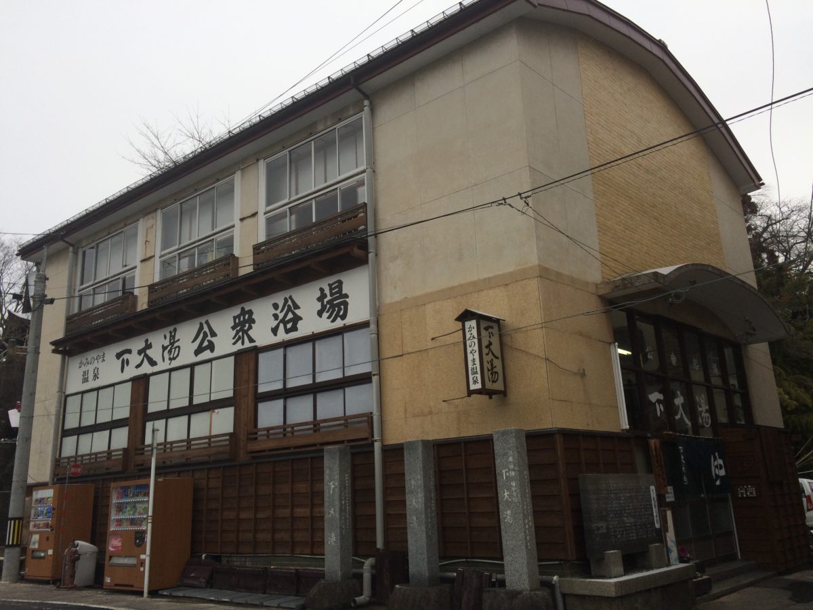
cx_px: 406
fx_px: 681
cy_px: 305
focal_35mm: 29
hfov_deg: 61.7
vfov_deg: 48.2
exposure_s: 1/562
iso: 32
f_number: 2.2
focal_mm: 4.15
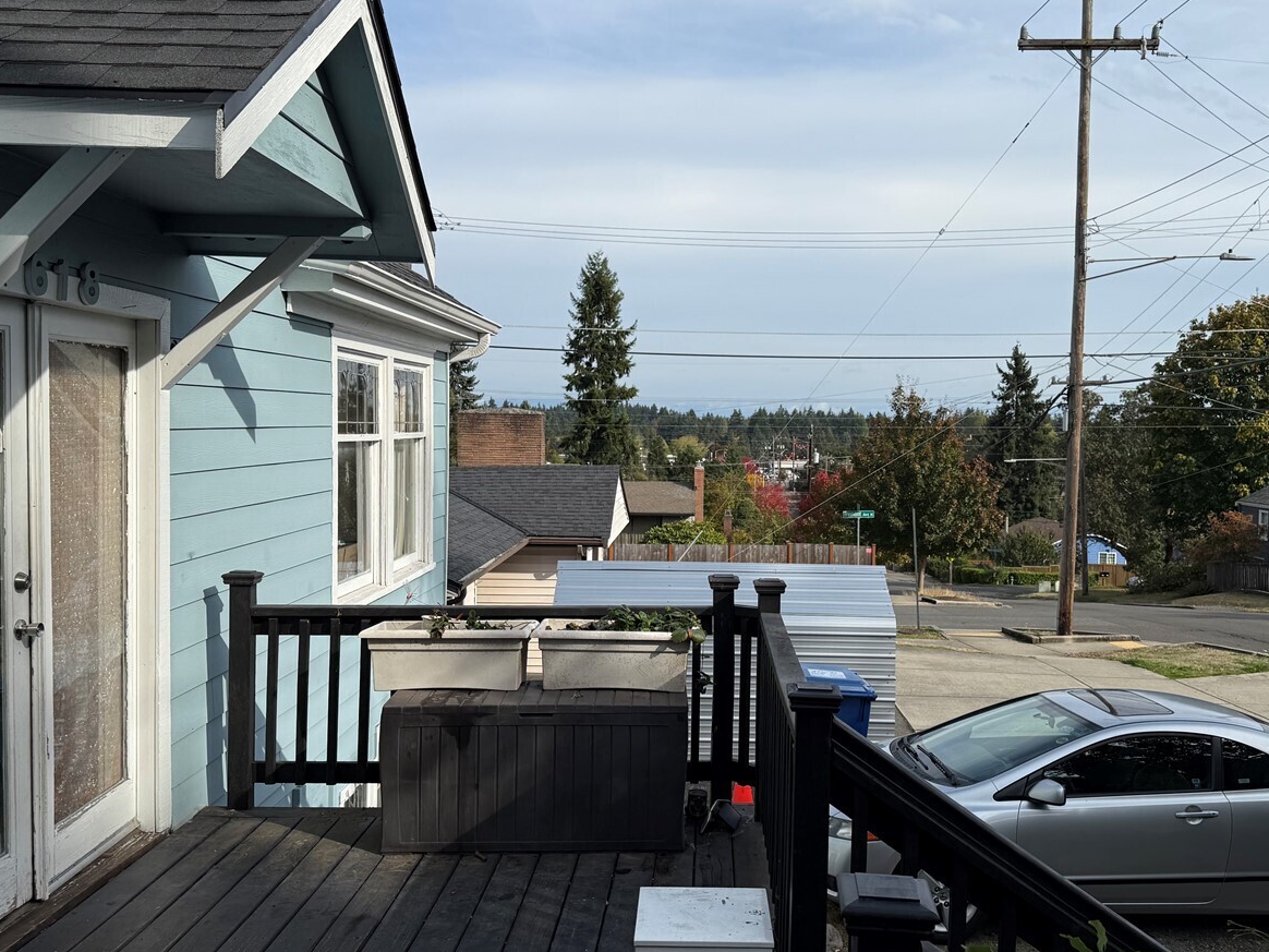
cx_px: 720
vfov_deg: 42.9
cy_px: 457
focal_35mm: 33
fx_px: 1210
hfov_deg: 55.2
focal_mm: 6.76
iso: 80
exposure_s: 1/5319
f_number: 1.78
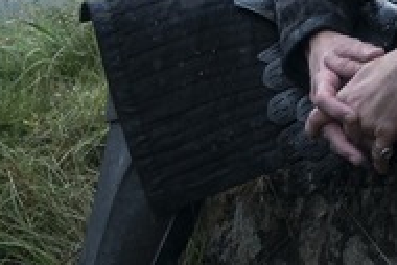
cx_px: 399
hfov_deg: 16.3
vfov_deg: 10.5
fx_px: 1357
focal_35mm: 123
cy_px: -209
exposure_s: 1/2500
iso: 1250
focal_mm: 30
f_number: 4
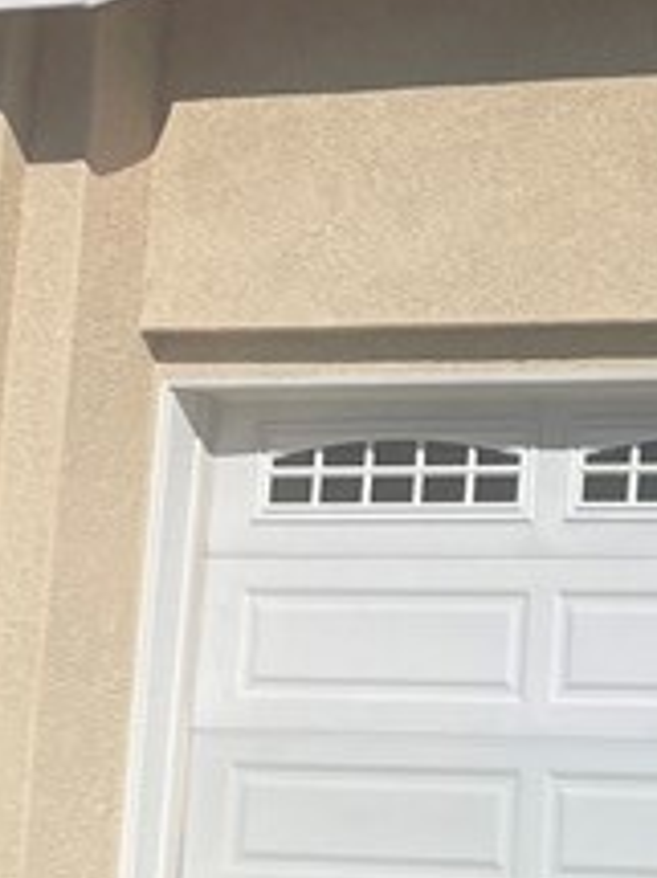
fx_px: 3141
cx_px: 1159
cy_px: -82
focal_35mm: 124
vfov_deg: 15.5
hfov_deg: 11.2
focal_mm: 5.1
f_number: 1.6
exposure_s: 1/8547
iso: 32
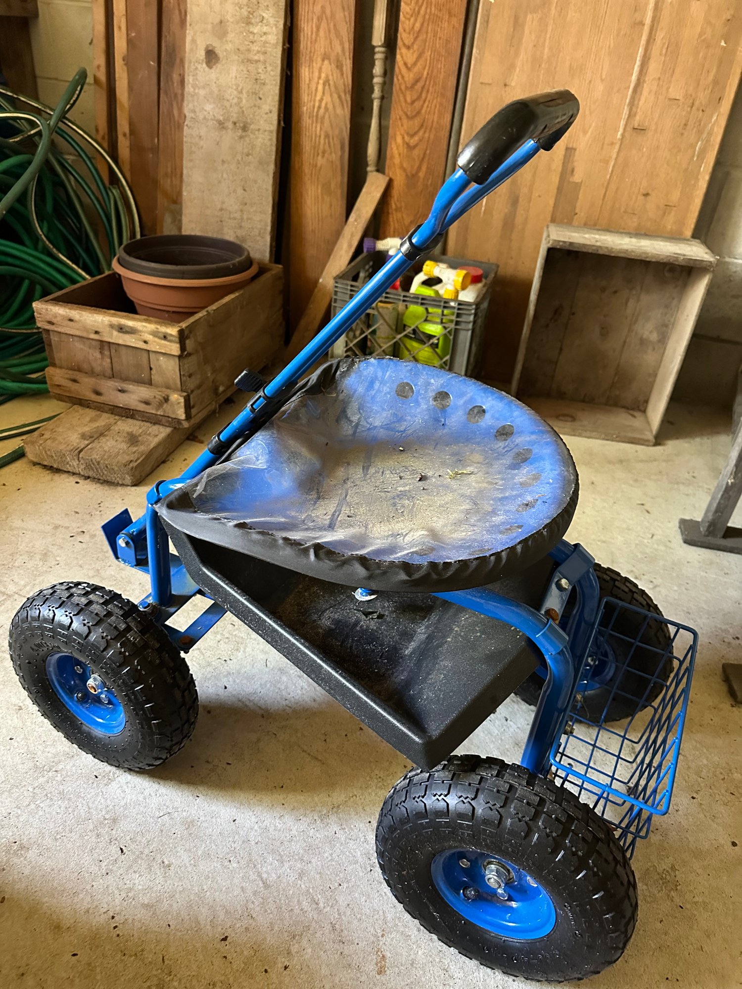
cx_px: 371
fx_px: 686
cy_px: 494
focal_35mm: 24
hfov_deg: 56.8
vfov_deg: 71.6
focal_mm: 6.86
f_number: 1.78
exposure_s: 1/57
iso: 1000
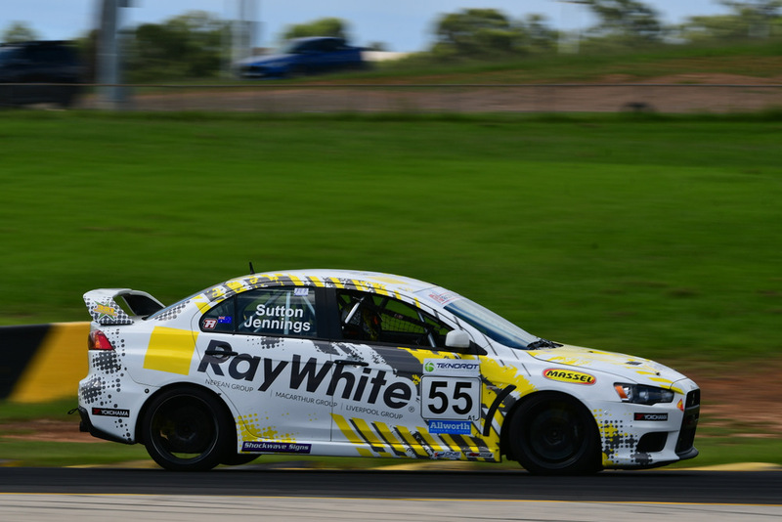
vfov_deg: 4.6
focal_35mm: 300
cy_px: 261
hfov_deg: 6.9
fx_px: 6519
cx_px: 391
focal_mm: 200
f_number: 13
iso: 100
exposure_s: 1/125
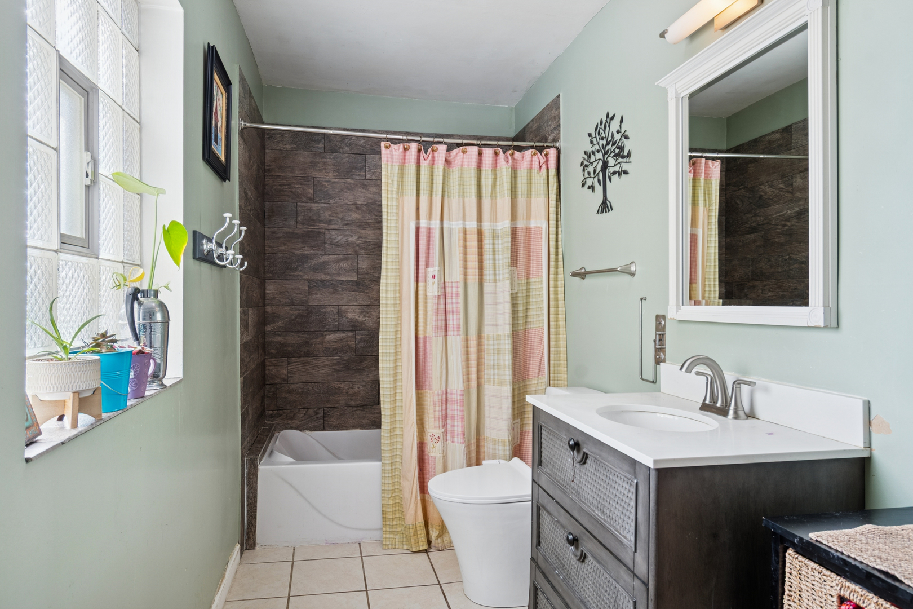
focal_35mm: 21
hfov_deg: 81.2
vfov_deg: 59.5
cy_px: 304
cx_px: 456
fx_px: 533
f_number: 8
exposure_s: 1/13
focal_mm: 14
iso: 250
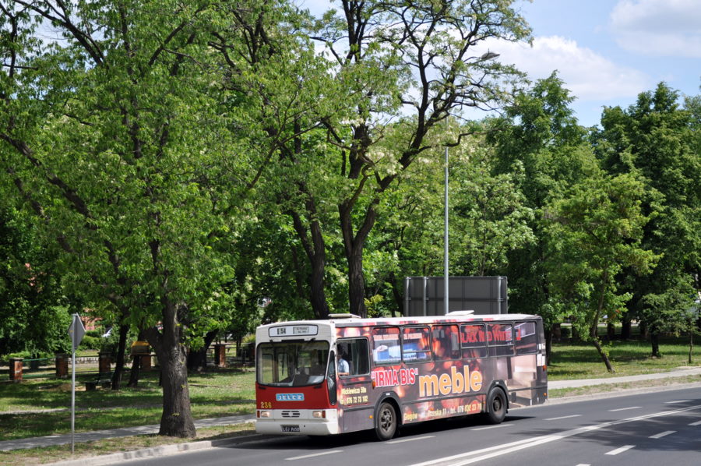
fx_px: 1313
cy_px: 233
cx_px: 350
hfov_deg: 29.9
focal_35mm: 68
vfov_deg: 20.1
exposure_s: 1/1000
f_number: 5.3
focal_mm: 45
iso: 400
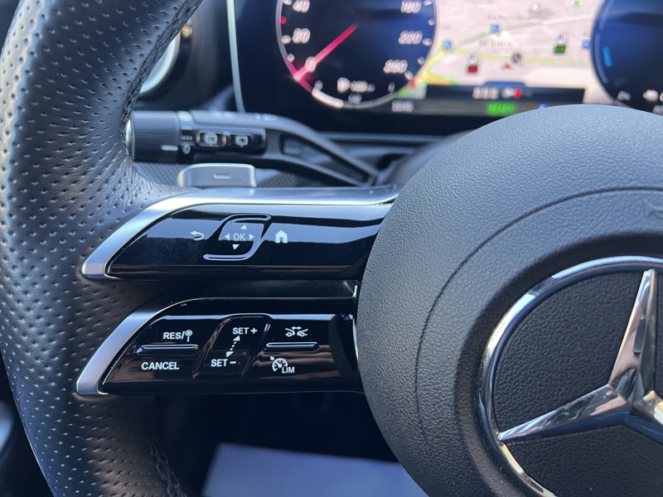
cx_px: 332
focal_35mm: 26
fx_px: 498
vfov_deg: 53.1
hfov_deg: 67.3
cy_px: 248
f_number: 1.5
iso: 125
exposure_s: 1/99
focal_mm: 5.7
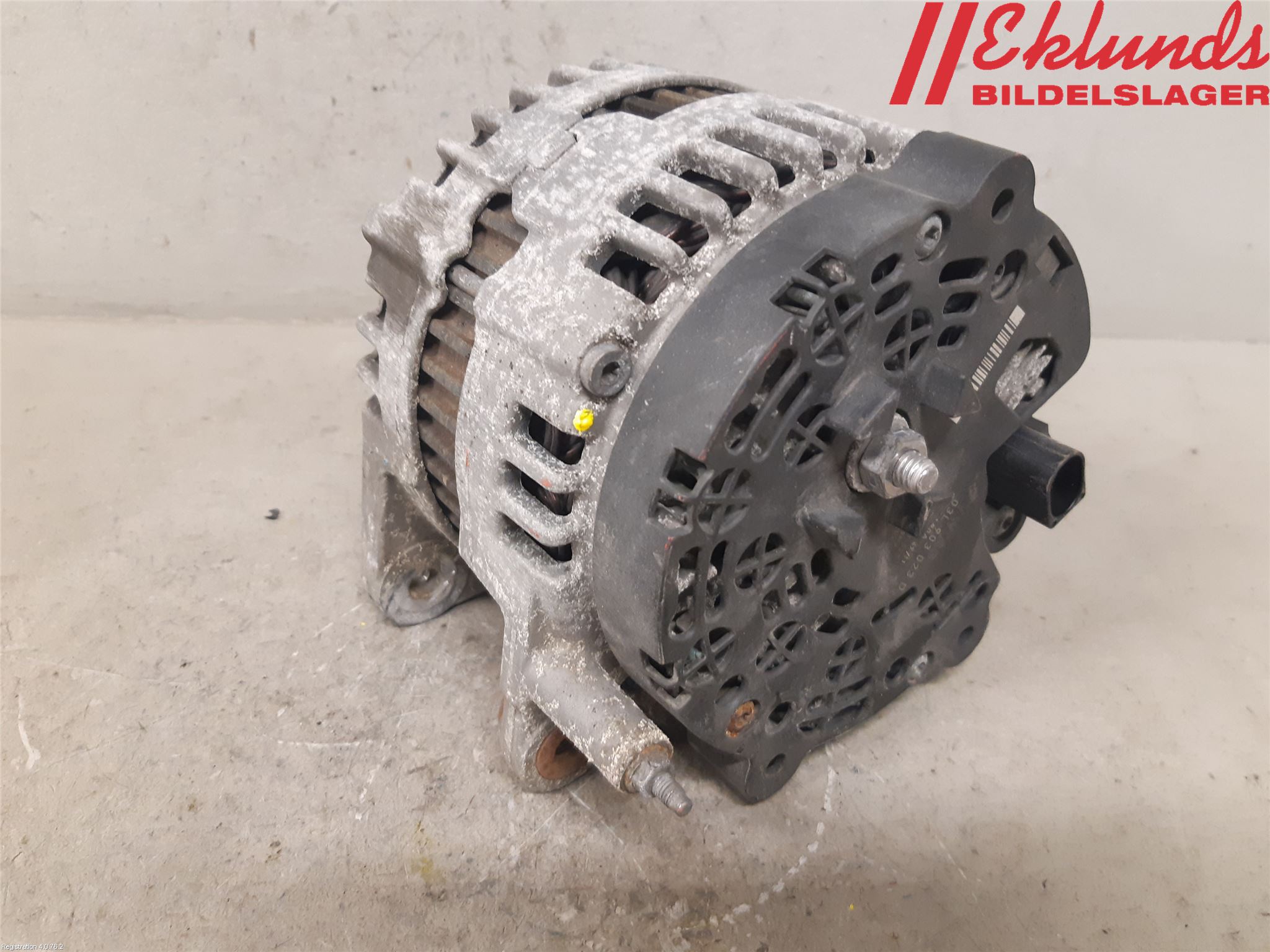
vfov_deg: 53.1
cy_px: 476
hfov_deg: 67.3
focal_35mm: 26
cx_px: 635
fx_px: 954
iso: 200
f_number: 1.7
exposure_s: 1/33
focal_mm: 3.93
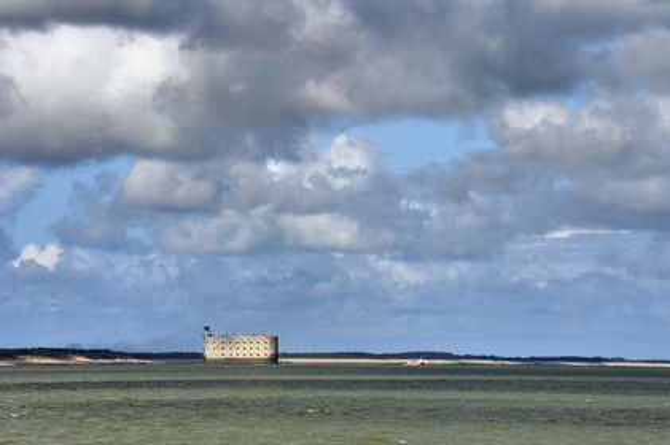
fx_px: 3719
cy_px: 222
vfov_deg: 6.9
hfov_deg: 10.3
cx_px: 335
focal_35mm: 200
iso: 200
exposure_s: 1/400
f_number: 14
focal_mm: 200
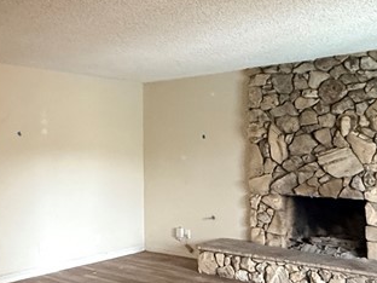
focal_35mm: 46
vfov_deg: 31.5
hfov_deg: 40.6
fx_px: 501
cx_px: 117
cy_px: 150
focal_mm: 2.22
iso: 800
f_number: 2.2
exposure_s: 1/60
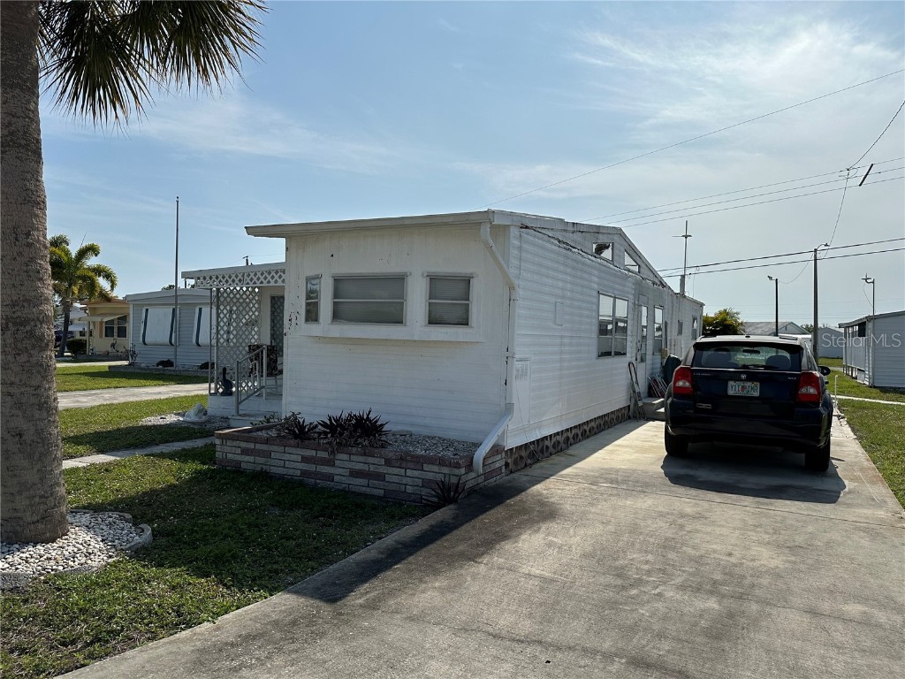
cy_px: 340
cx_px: 452
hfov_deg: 71.6
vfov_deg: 56.8
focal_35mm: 24
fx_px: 627
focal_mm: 6.86
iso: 80
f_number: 1.78
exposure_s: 1/15625
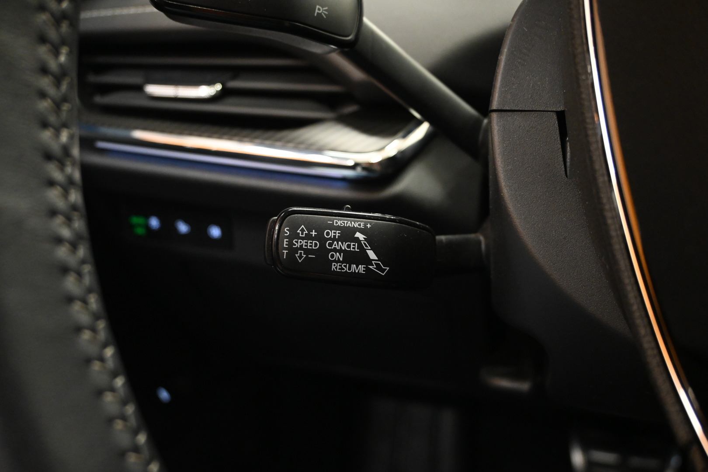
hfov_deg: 60.7
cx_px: 354
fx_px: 605
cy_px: 236
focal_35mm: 31
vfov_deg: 42.6
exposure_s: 1/30
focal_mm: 20.5
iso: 3200
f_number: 3.8
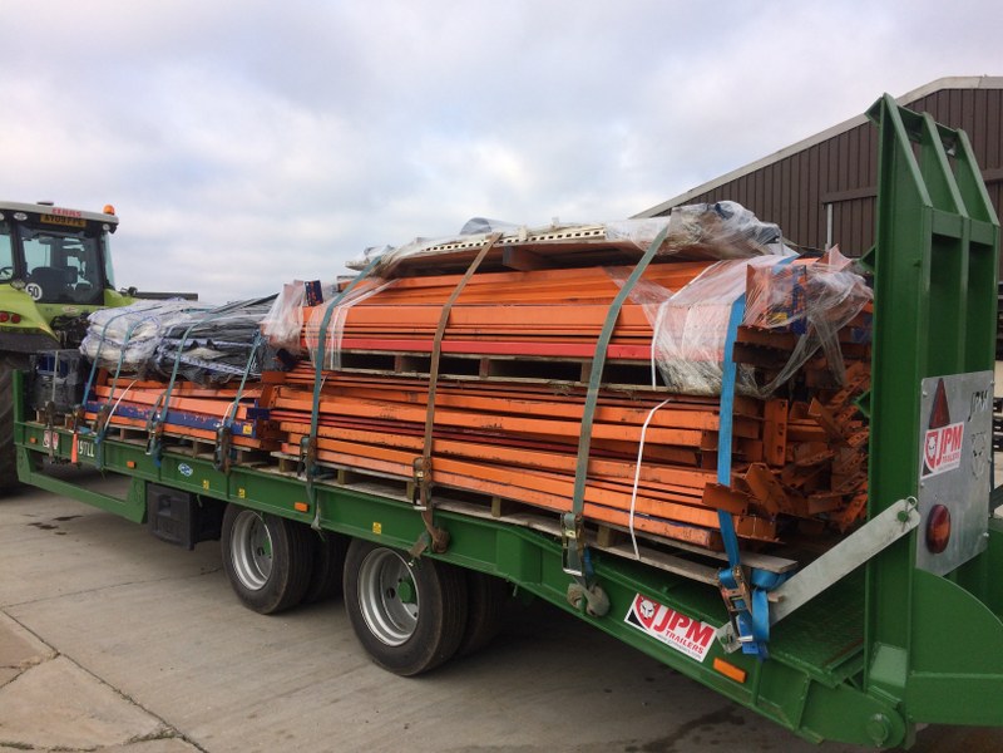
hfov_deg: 61.7
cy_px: 376
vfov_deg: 48.2
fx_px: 840
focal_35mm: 29
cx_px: 502
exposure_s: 1/789
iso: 32
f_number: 2.2
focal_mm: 4.15
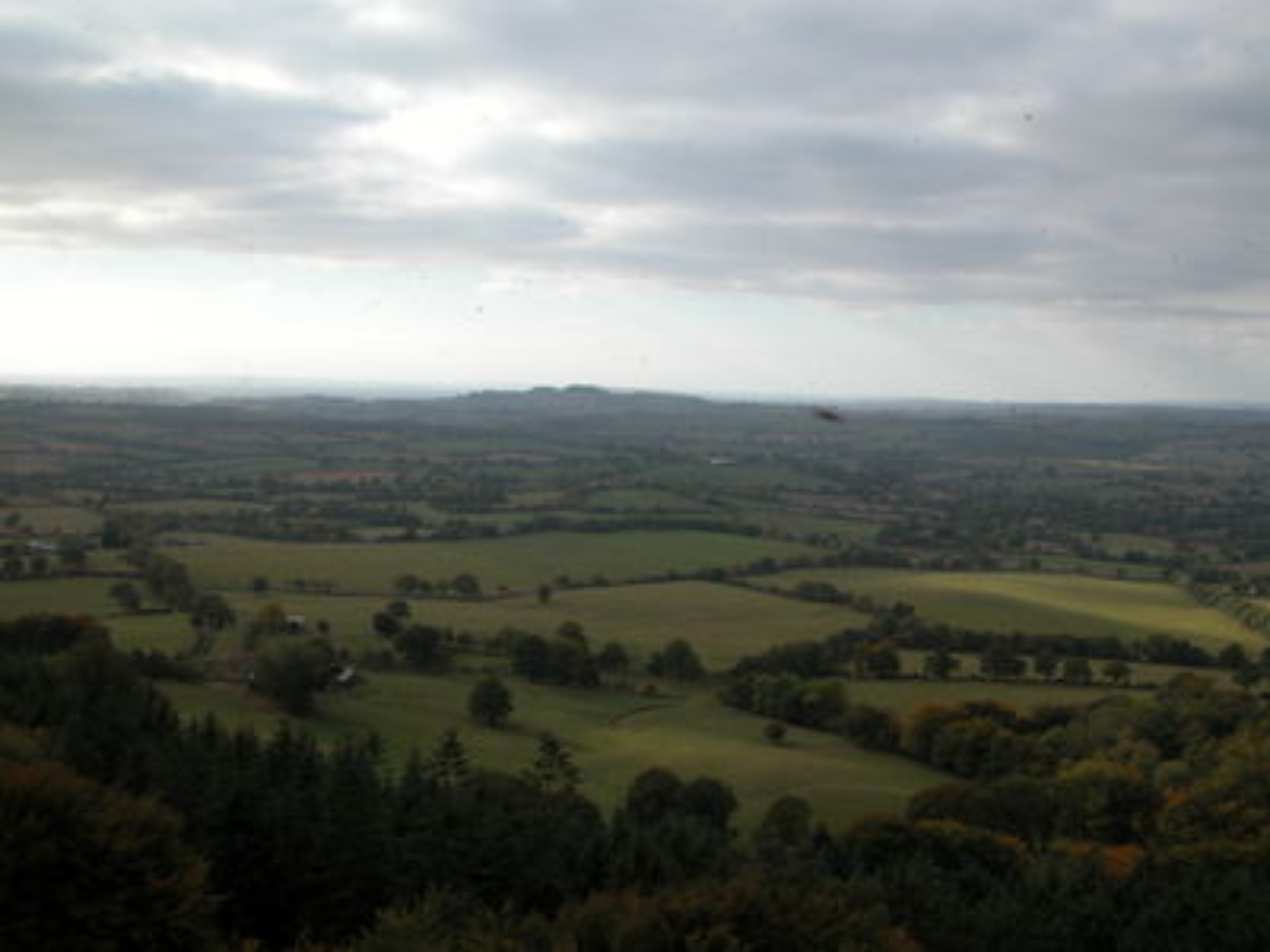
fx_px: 1284
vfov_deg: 40.7
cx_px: 635
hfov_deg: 52.6
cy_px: 476
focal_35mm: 35
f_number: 6.3
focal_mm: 8.9
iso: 100
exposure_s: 1/260
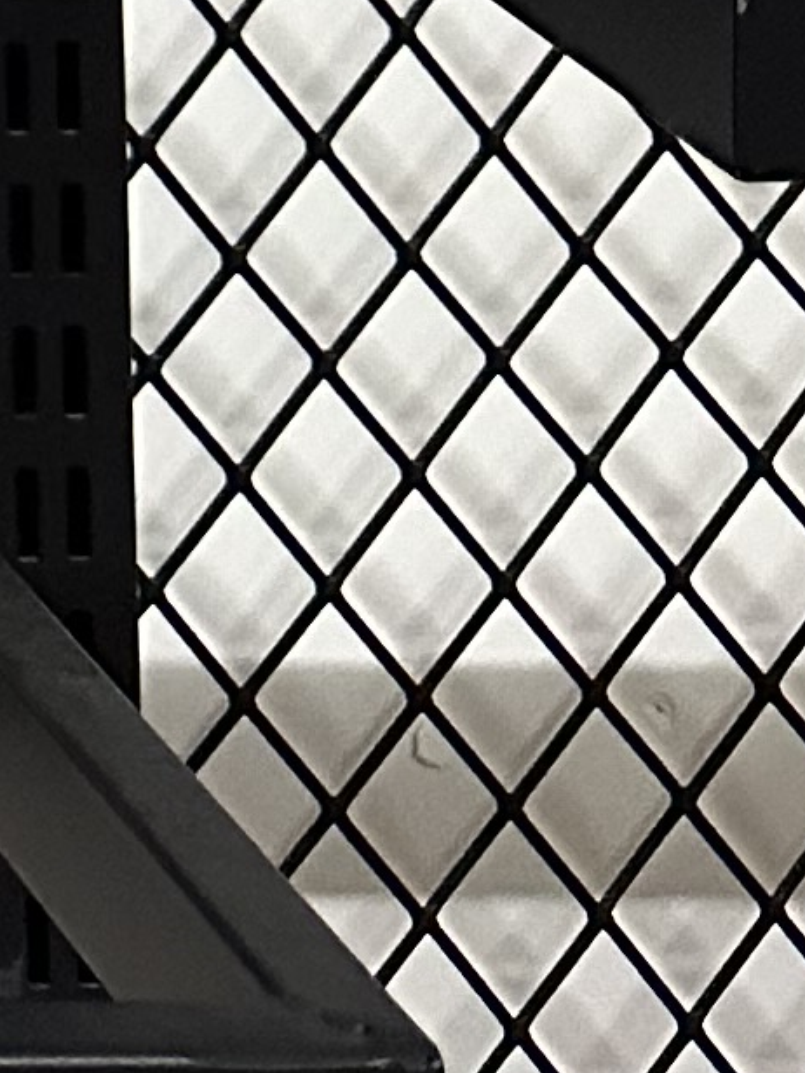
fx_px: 4868
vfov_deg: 10.5
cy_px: -1667
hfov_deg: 7.9
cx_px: -1776
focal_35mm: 157
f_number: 1.78
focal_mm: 6.86
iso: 500
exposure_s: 1/50
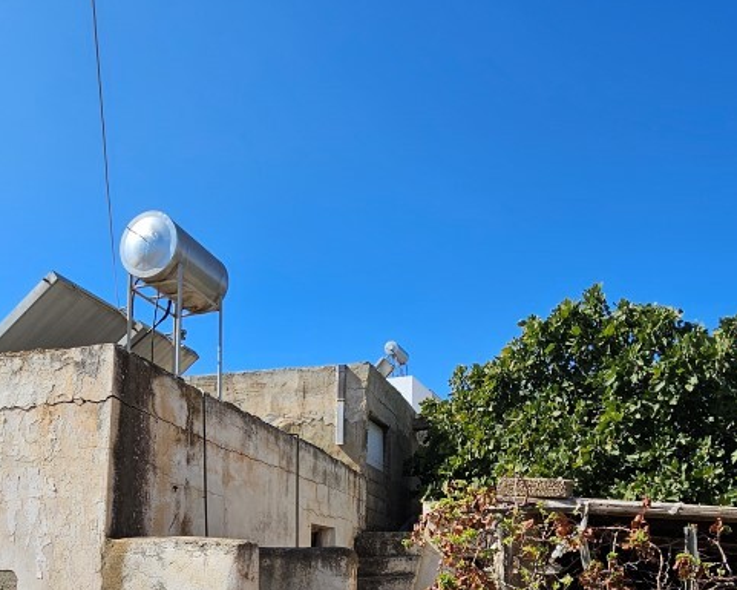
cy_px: 523
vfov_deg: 48.1
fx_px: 589
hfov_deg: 64.1
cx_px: 366
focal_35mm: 27
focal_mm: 2.2
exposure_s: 1/1957
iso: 50
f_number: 2.2
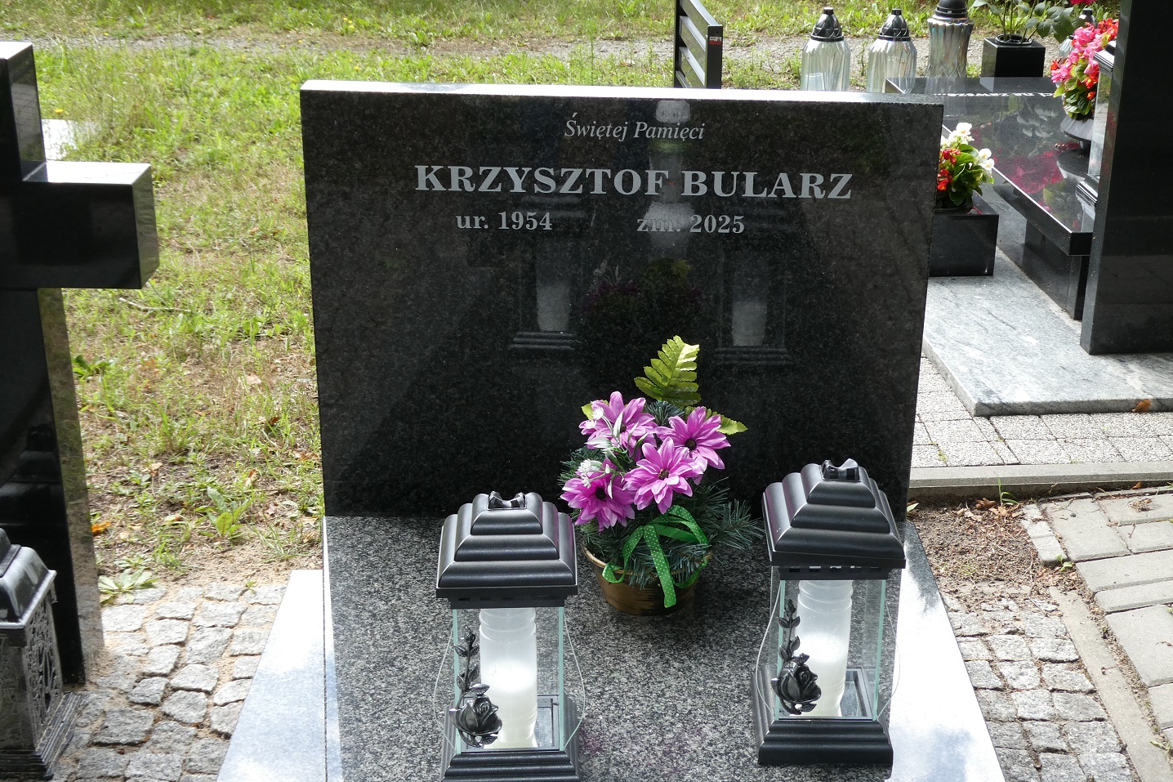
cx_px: 644
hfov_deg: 38.8
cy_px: 413
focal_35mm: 51
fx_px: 1661
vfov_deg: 26.5
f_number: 3.9
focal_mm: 7.8
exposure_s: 1/80
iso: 80
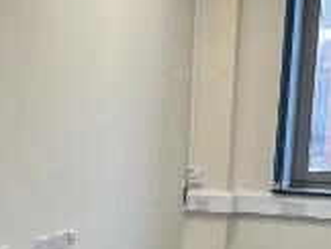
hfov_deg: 21.5
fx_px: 785
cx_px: -100
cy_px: 261
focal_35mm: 82
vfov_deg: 17.5
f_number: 1.8
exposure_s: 1/100
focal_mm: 1.57
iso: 160
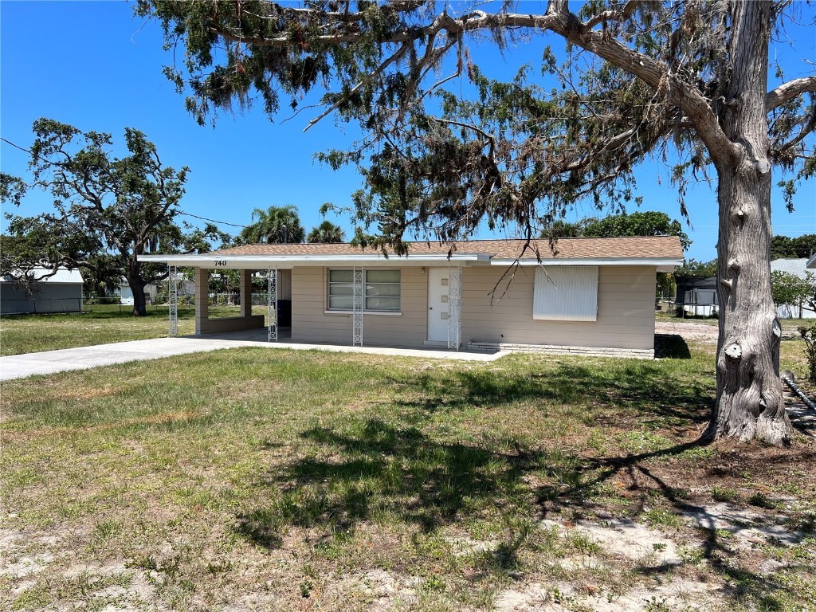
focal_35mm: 26
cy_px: 306
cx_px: 408
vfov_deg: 53.1
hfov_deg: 67.3
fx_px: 613
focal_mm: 5.7
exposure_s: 1/4274
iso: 50
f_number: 1.5
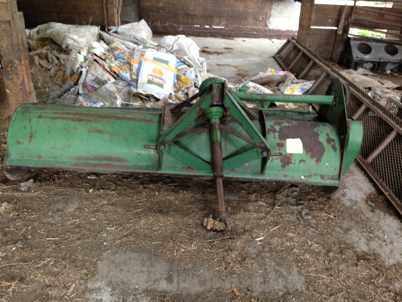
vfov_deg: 42.9
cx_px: 201
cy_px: 151
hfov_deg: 55.4
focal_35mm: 33
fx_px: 383
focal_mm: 4.13
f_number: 2.4
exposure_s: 1/20
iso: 125
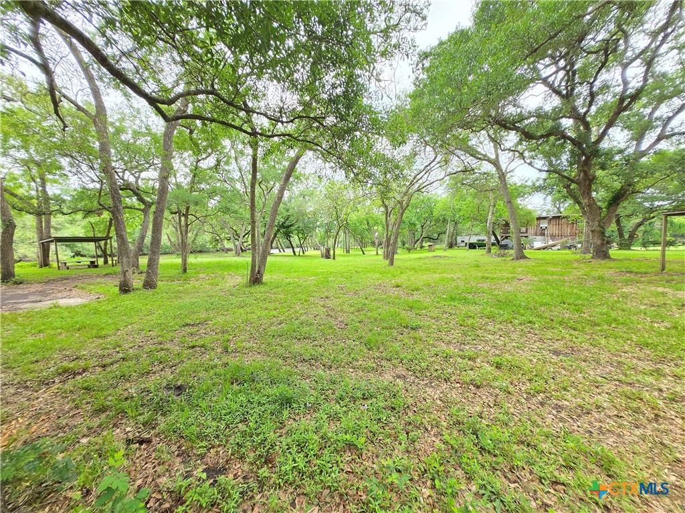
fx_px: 257
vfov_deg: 89.9
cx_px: 342
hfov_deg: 106.2
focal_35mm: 13
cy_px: 256
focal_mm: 1.7
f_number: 2.2
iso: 25
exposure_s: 1/136
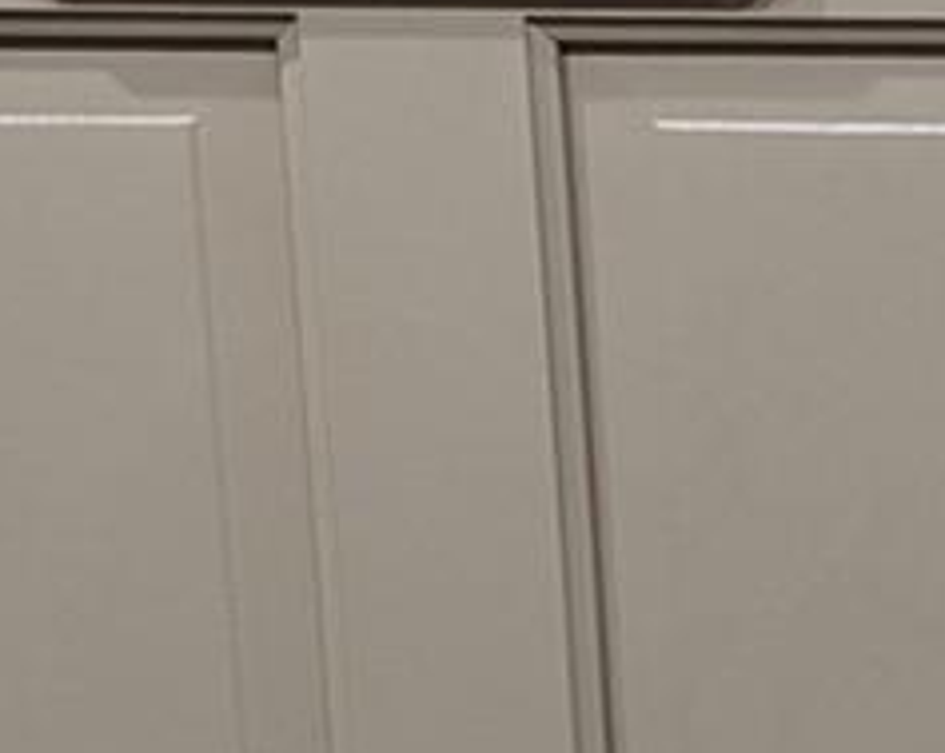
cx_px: 2528
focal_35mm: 158
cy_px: 677
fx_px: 4414
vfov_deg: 9.7
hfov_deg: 10.1
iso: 155
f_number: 1.85
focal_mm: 6.81
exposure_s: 1/30
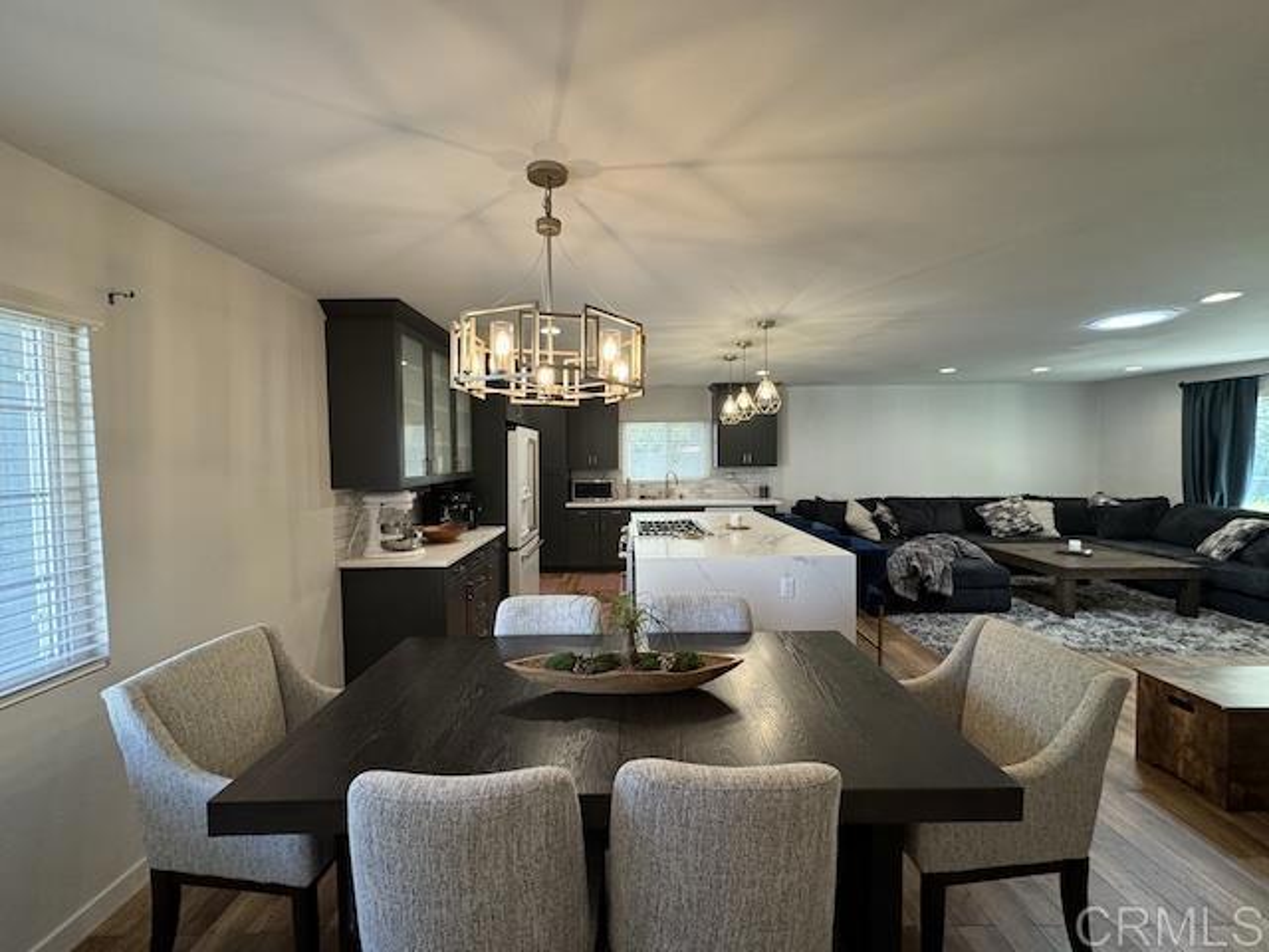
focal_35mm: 14
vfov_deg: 85.7
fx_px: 513
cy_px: 476
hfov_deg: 102.1
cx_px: 634
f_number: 2.2
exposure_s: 1/120
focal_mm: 2.22
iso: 250
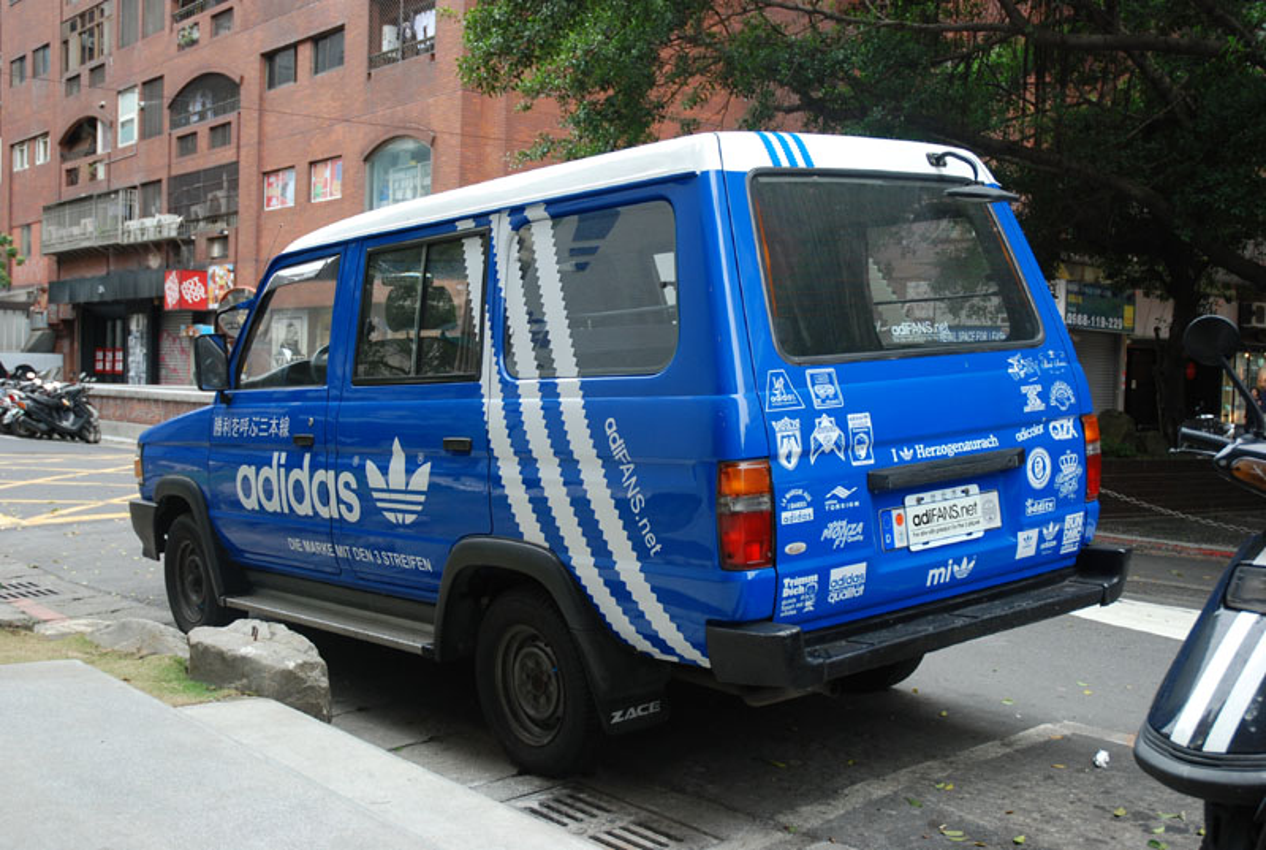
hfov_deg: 47.8
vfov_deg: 33.2
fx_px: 1427
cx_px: 633
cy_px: 425
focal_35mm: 40
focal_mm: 27
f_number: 3.8
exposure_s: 1/50
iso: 200
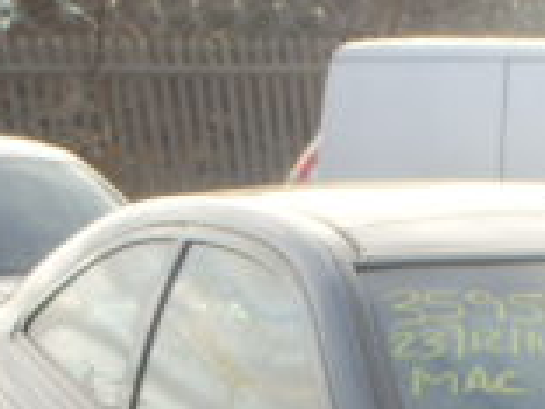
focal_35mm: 115
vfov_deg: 11.5
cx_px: 737
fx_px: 1811
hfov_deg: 16.1
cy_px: 835
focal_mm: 5
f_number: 3.9
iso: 125
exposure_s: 1/200
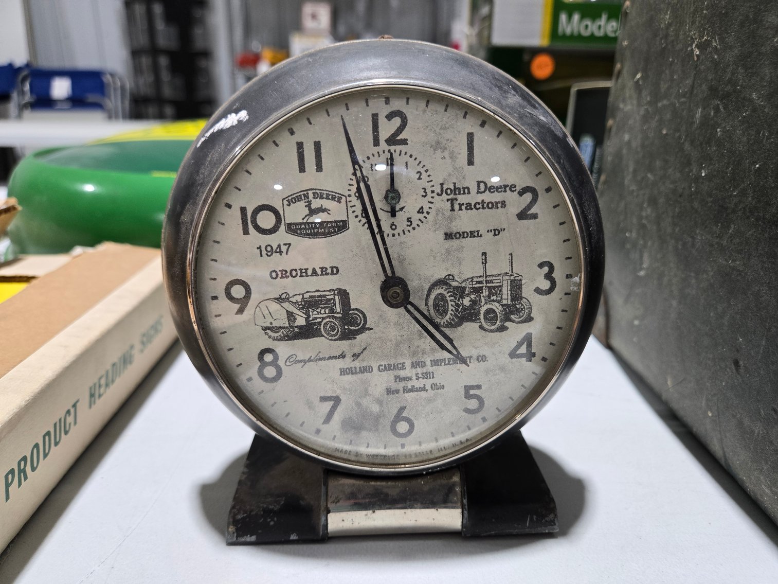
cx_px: 389
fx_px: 517
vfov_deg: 58.9
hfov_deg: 73.9
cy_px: 292
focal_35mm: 23
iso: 160
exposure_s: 1/180
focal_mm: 5.4
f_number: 1.8
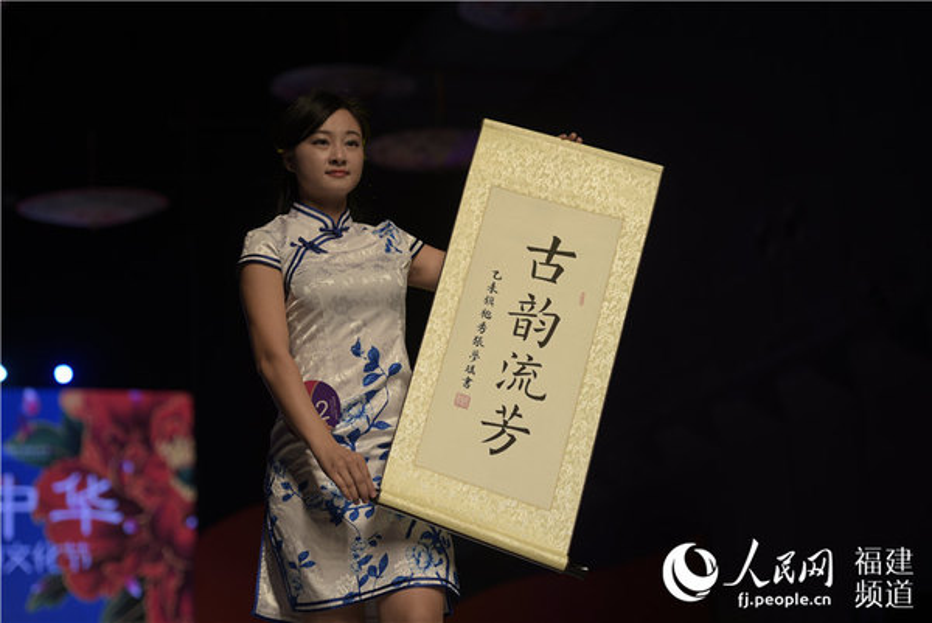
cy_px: 312
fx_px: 2332
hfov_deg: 22.6
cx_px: 466
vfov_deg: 15.2
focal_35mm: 90
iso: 100
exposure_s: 1/200
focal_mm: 90
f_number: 3.2
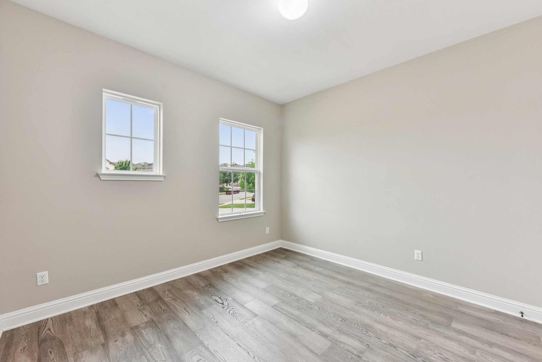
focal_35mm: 14
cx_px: 271
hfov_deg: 104.3
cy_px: 181
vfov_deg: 81.2
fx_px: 211
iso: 280
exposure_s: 1/15
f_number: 8
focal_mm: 14
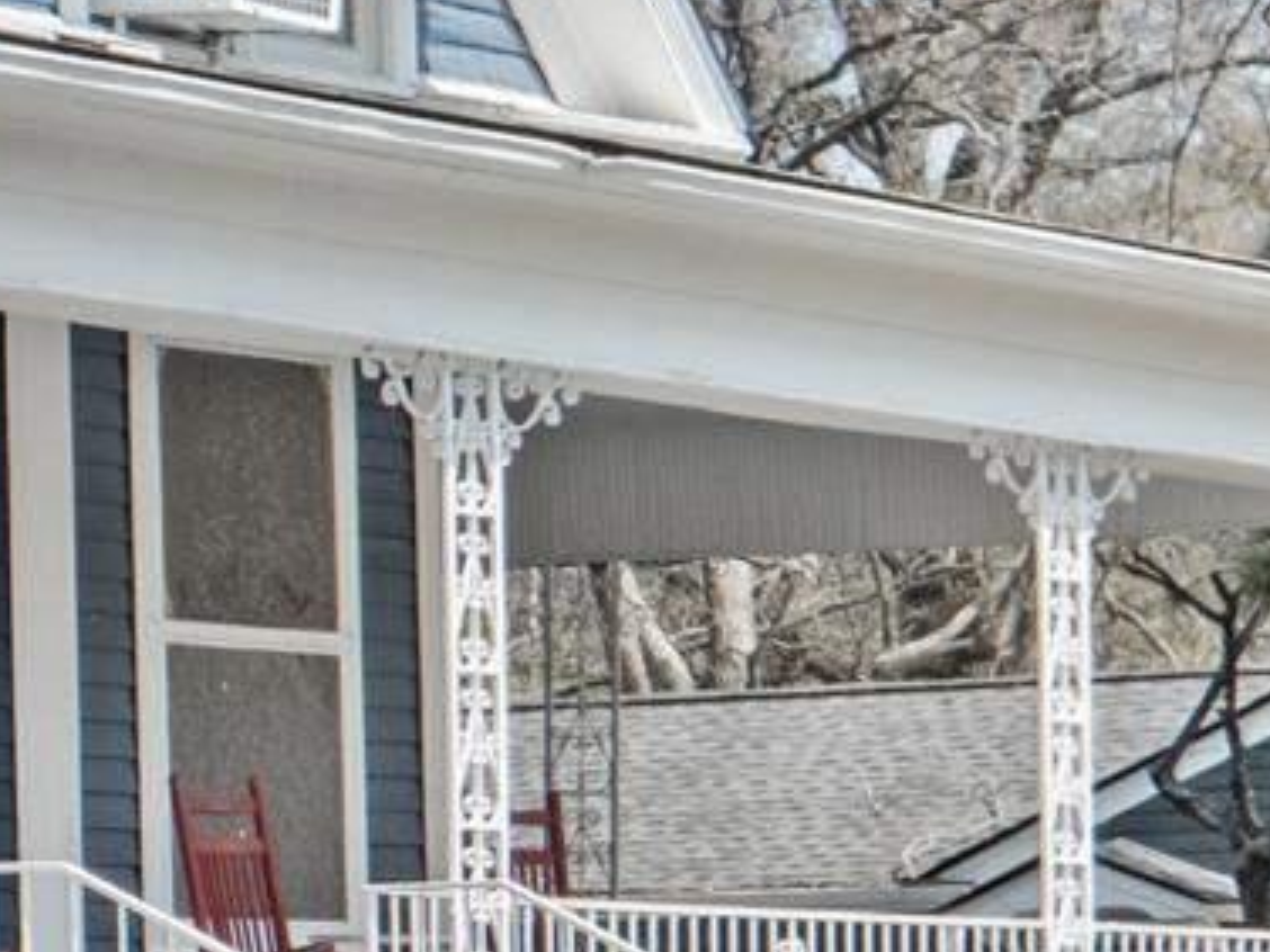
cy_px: 714
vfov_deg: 6.5
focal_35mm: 230
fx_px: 8438
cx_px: -1604
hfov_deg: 8.0
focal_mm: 24
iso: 400
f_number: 8
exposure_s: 1/160
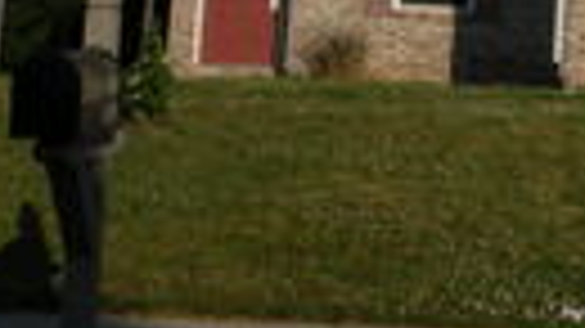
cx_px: 644
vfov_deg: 9.6
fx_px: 1892
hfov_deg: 17.0
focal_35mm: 122
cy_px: -180
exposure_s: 1/308
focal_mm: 7.4
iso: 64
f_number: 8
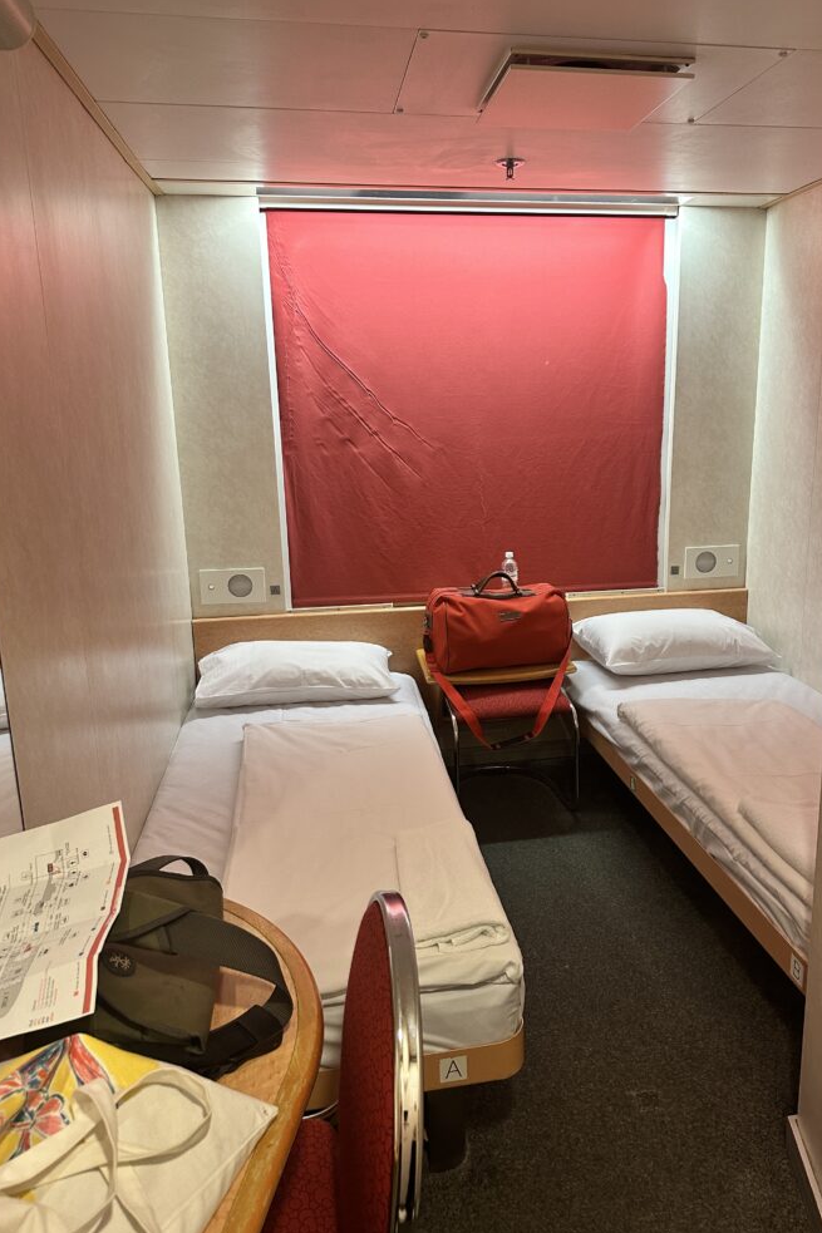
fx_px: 891
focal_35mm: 26
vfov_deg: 69.4
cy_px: 597
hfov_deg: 49.4
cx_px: 471
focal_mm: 6.86
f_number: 1.78
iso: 200
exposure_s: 1/59
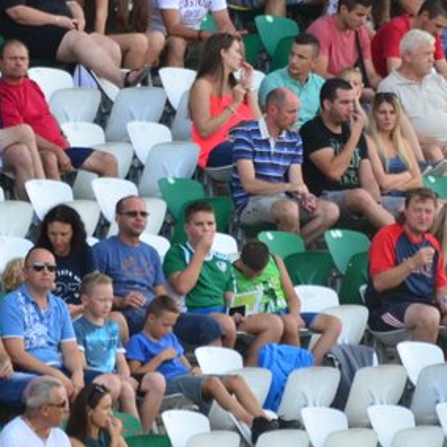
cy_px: 5
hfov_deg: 1.4
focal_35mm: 1209
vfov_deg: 1.4
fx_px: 17663
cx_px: 200
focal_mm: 300
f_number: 5.6
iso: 640
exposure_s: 1/400
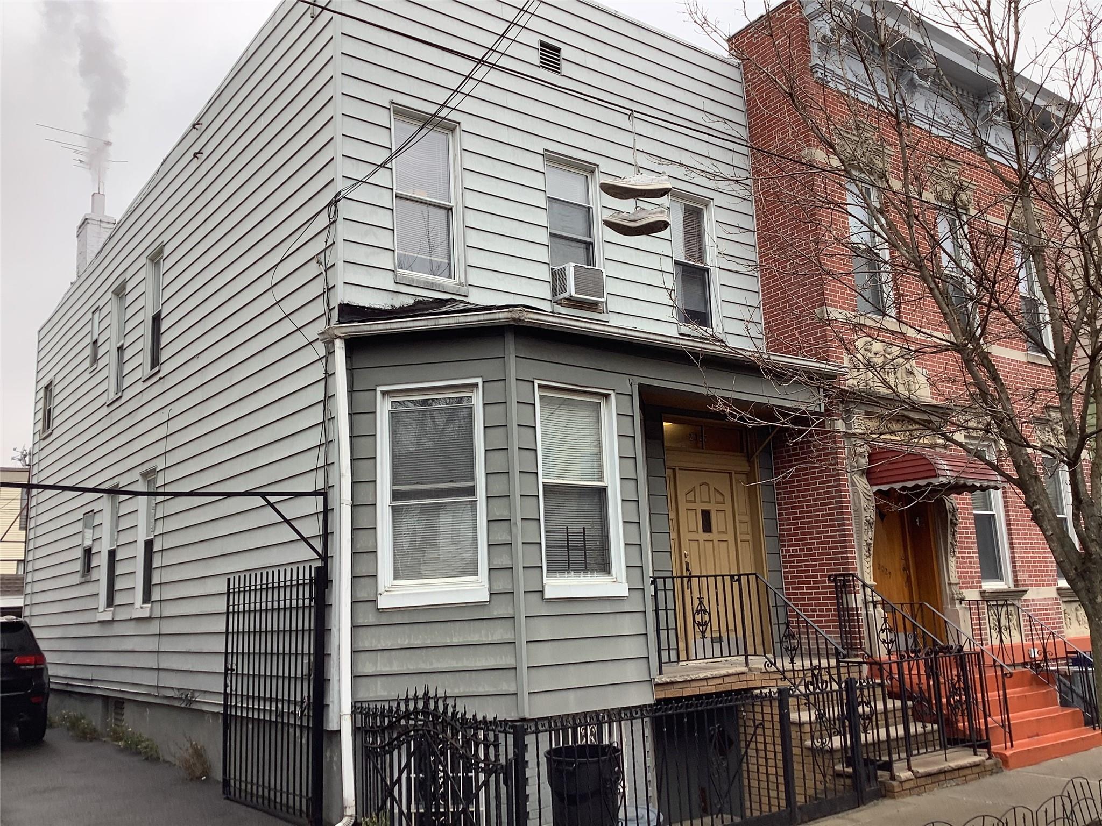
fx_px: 987
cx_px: 551
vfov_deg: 45.4
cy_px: 413
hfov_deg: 58.4
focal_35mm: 31
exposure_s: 1/120
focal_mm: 3.3
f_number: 2.4
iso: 32
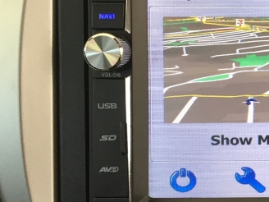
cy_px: 94
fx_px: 824
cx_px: 424
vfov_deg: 14.0
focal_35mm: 106
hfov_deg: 16.6
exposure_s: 1/33
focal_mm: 4.15
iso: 32
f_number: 2.2
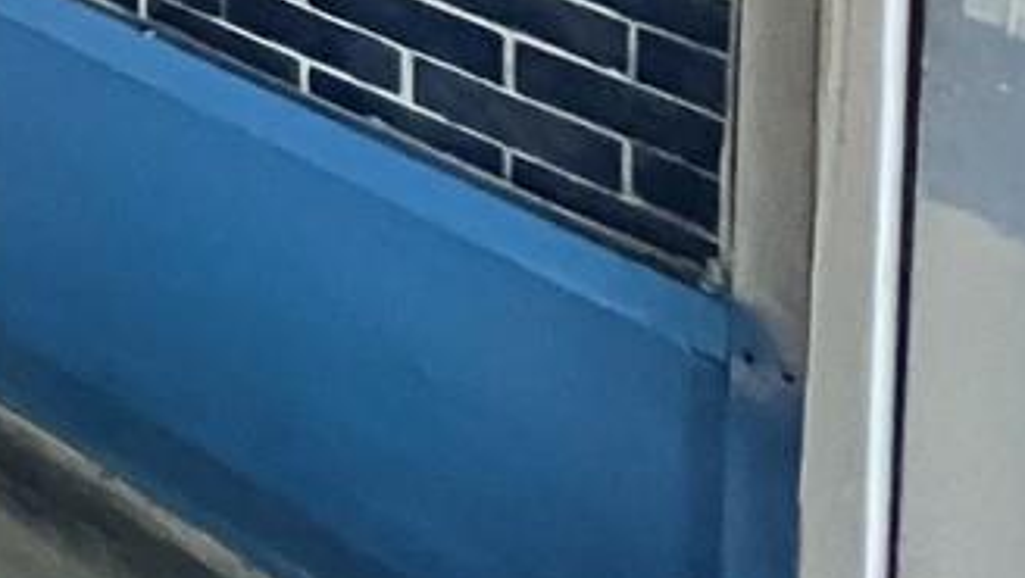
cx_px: -944
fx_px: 1877
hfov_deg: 19.7
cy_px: -1153
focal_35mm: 69
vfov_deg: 11.1
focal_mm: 1.57
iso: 800
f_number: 1.8
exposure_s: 1/30
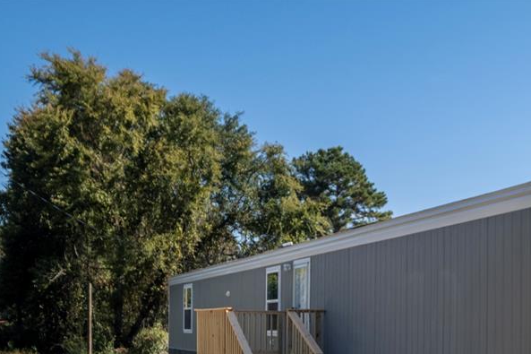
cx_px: 410
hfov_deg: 34.2
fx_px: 840
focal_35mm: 57
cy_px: 302
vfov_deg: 23.3
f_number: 6.4
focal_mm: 21.9
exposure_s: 1/250
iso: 160
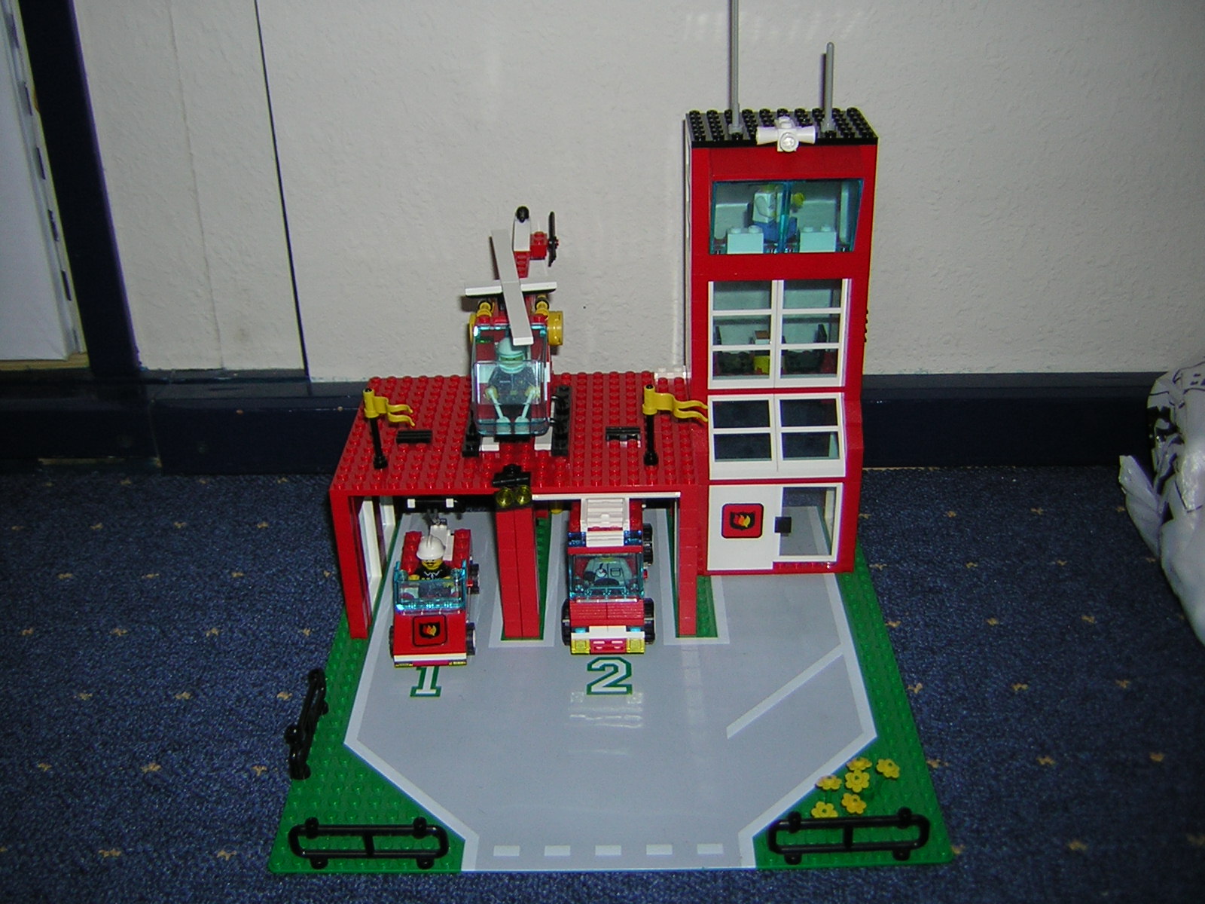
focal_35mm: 36
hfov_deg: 51.4
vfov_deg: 39.7
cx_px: 602
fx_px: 1253
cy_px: 452
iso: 50
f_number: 2.6
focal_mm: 4.7
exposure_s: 1/60.1
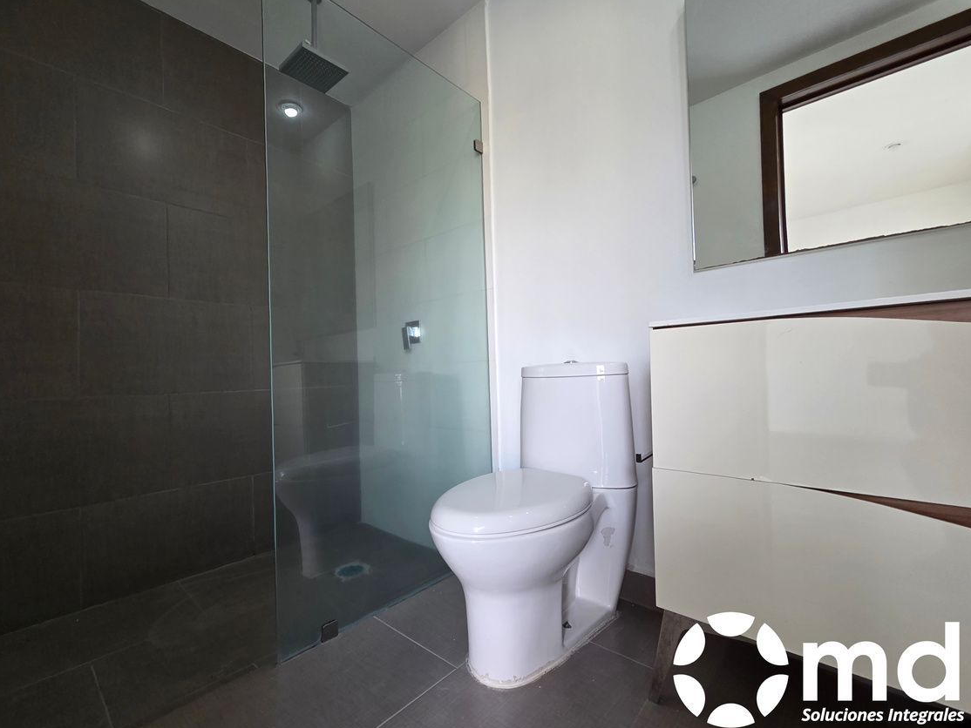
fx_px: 393
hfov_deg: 102.0
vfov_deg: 85.7
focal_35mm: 14
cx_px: 478
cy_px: 370
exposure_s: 1/60
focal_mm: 2.2
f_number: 2.2
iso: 160
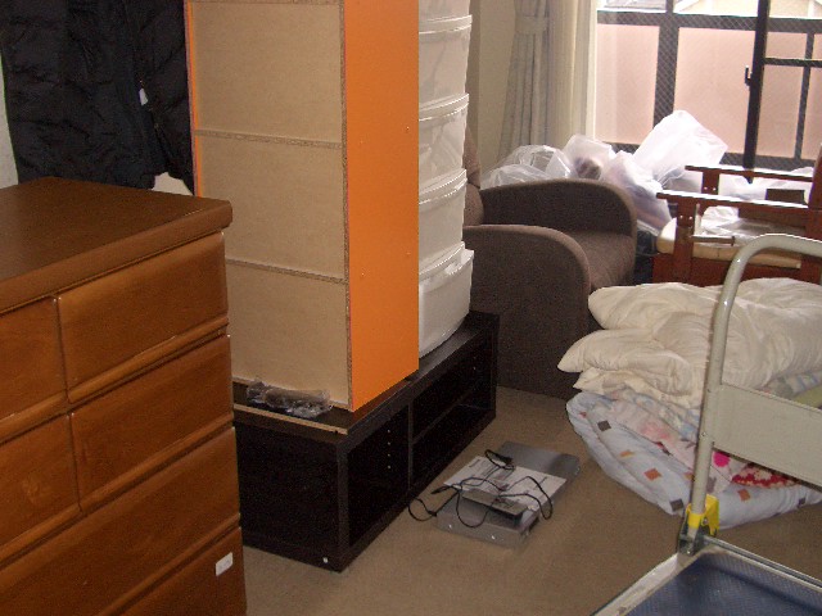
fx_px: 1164
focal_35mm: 49
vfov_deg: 29.7
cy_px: 308
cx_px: 411
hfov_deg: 38.9
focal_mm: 8.2
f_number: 3.1
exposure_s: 1/60
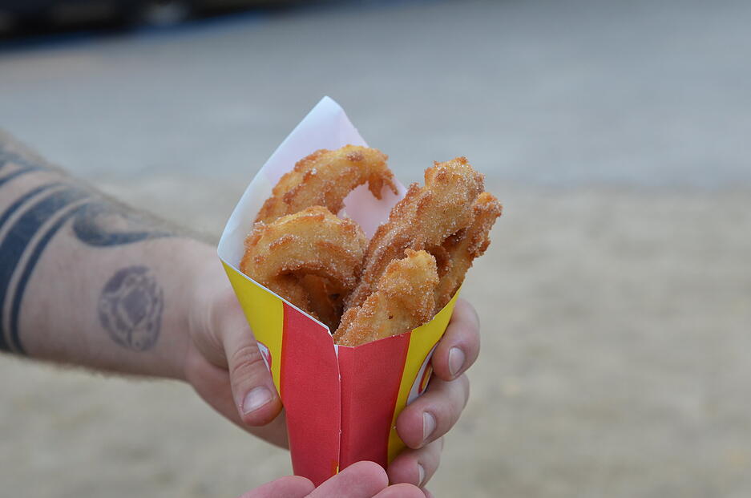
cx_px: 376
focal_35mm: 72
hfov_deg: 28.1
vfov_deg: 18.9
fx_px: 1499
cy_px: 249
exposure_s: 1/125
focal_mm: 48
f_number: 5.6
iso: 360
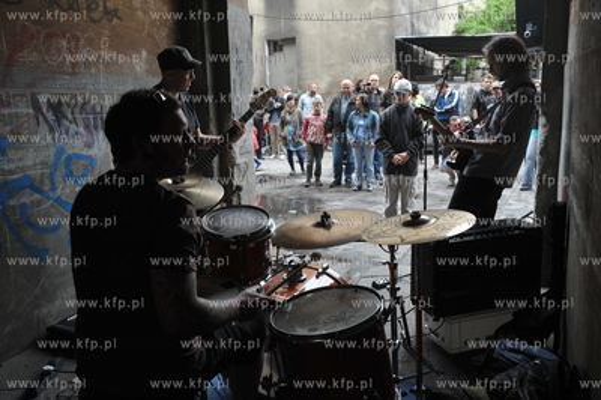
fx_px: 534
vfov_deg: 41.0
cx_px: 300
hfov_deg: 58.8
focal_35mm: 32
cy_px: 200
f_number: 6.3
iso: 800
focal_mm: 32
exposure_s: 1/200
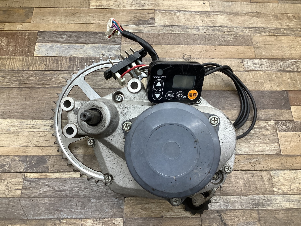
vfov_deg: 45.5
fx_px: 270
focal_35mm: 31
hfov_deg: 58.3
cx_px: 150
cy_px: 113
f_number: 2.4
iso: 125
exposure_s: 1/50
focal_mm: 3.3
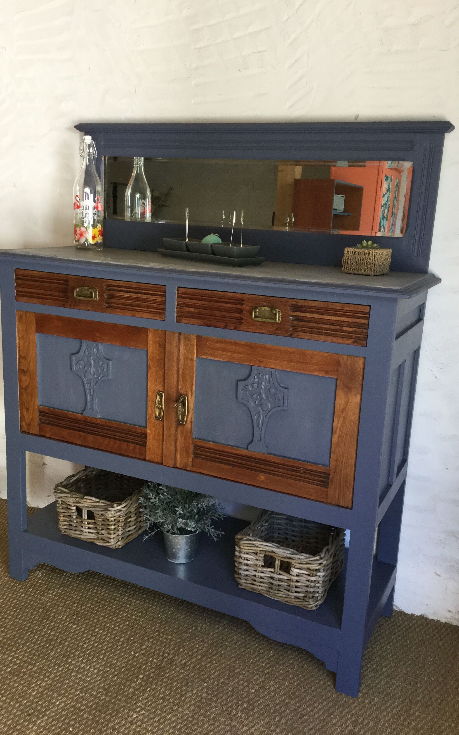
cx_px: 222
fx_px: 661
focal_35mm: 33
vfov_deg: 58.1
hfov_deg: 38.3
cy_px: 368
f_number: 2.4
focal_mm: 3.3
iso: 40
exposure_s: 1/33
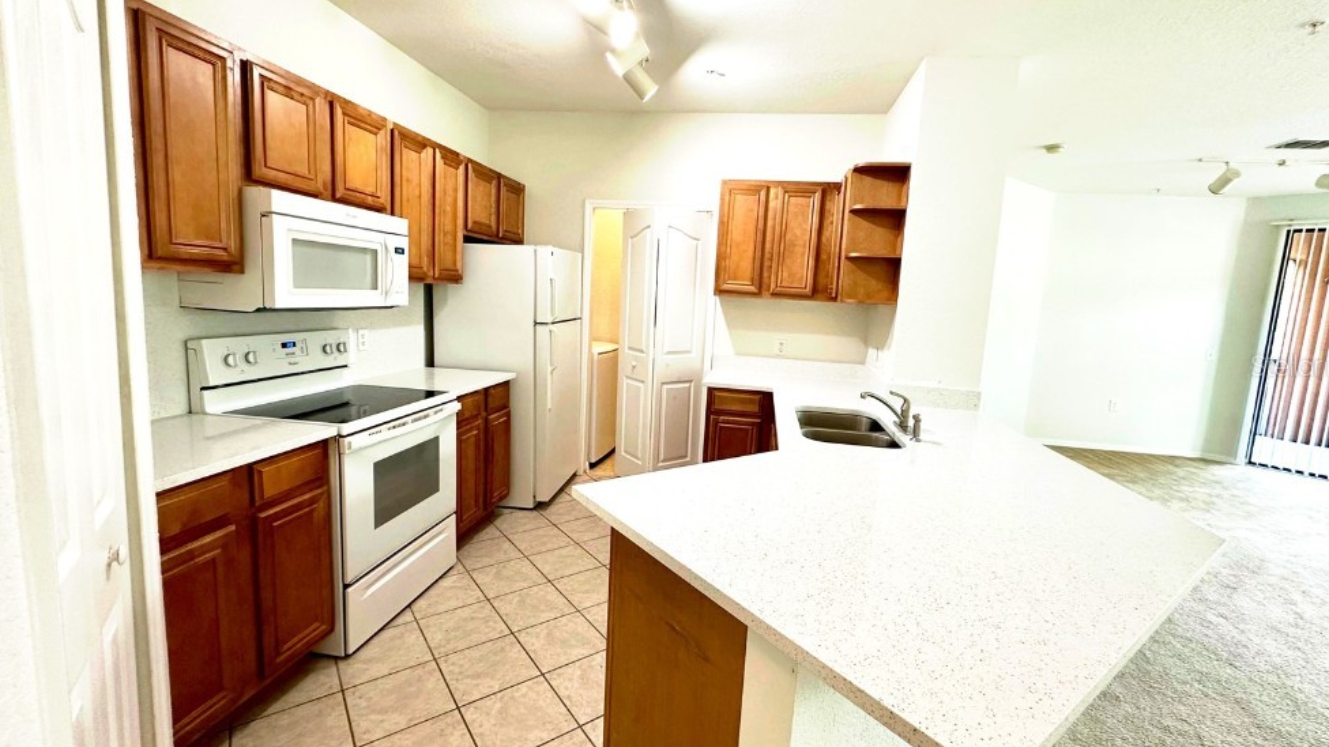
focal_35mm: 16
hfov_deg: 99.3
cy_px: 365
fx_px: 564
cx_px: 682
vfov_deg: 67.1
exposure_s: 1/60
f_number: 2.2
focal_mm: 2.22
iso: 200
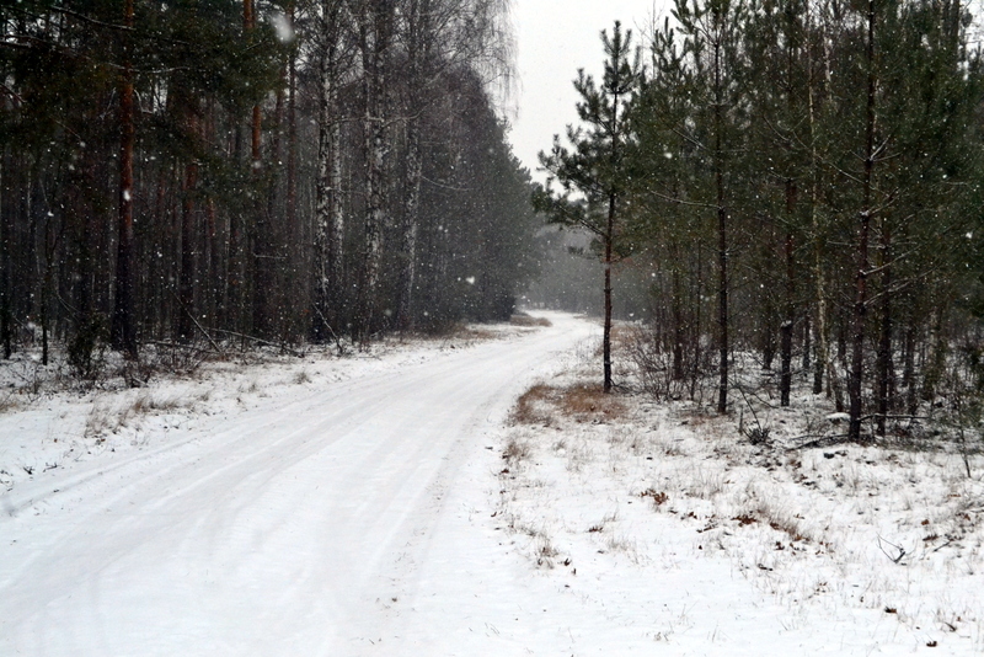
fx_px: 1805
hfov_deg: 30.5
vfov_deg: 20.6
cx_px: 492
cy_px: 328
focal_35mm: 66
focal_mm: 44
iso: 3200
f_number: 13
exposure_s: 1/1000
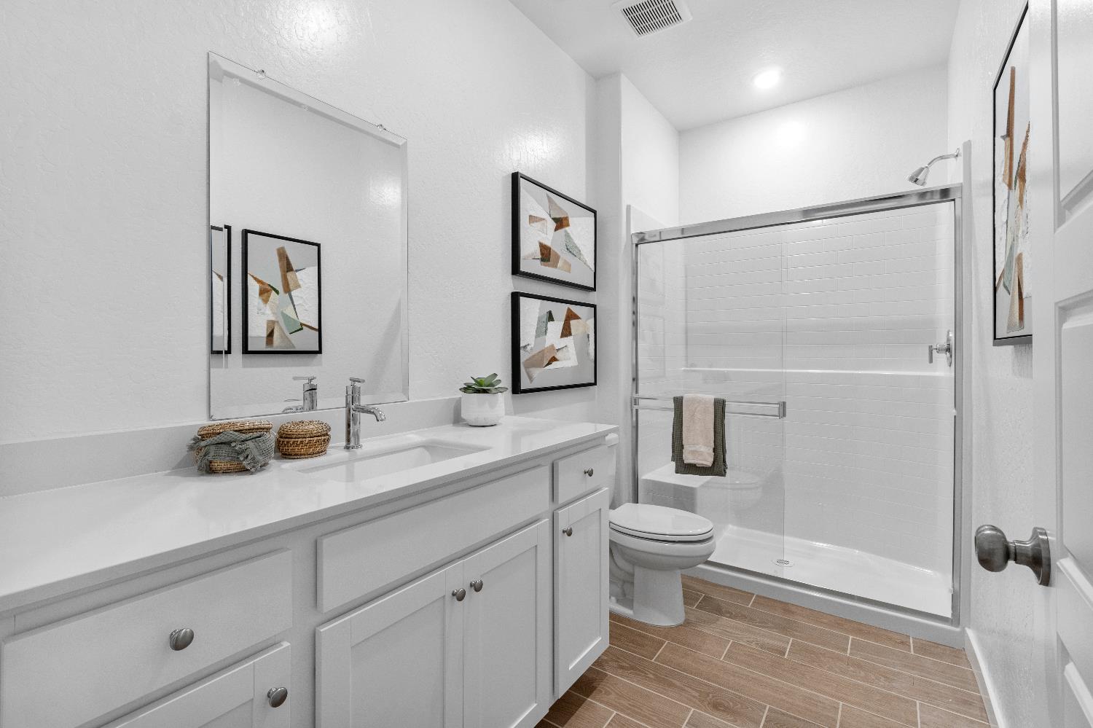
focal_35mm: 15
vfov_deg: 77.3
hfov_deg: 100.4
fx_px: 455
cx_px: 546
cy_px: 364
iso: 250
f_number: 9
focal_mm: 10
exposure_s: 1/5
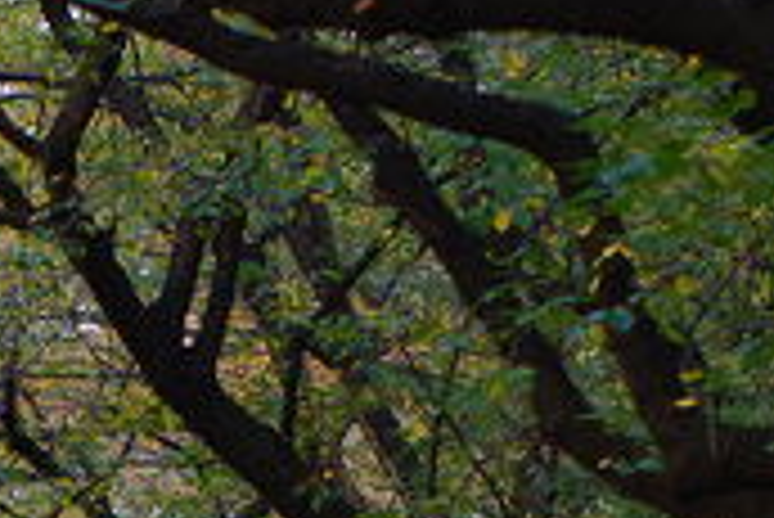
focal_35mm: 283
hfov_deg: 7.2
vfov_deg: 4.8
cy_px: 917
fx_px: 6089
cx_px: -284
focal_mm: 50
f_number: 2.8
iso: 200
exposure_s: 1/30
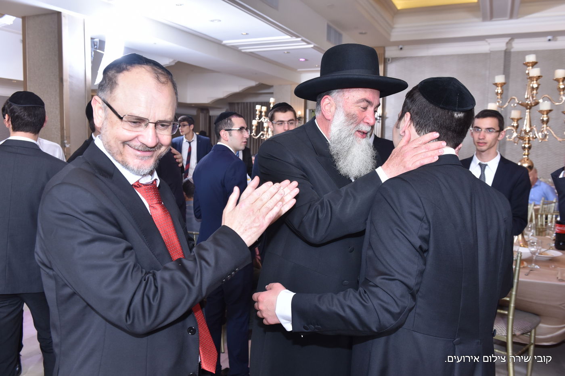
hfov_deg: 60.3
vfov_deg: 42.3
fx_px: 486
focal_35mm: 31
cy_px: 188
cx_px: 282
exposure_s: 1/100
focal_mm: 31
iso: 500
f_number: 5.6
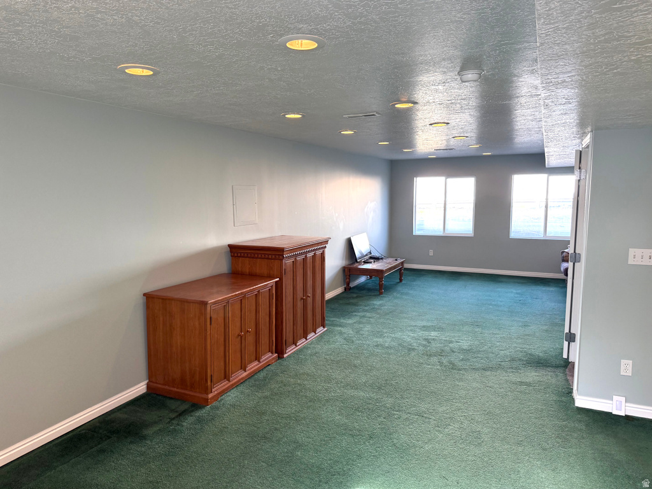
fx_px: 452
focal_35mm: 24
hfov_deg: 71.6
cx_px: 326
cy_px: 244
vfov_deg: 56.8
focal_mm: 6.76
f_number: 1.78
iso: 200
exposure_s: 1/236
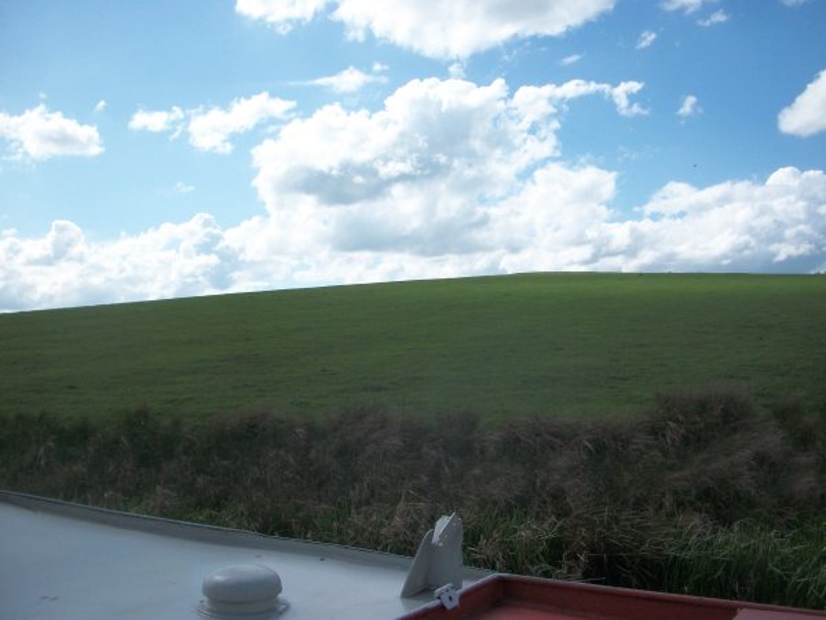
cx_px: 413
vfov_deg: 40.7
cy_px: 310
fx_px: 835
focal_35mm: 35
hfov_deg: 52.6
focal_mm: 6.3
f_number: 8.8
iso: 200
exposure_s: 1/500
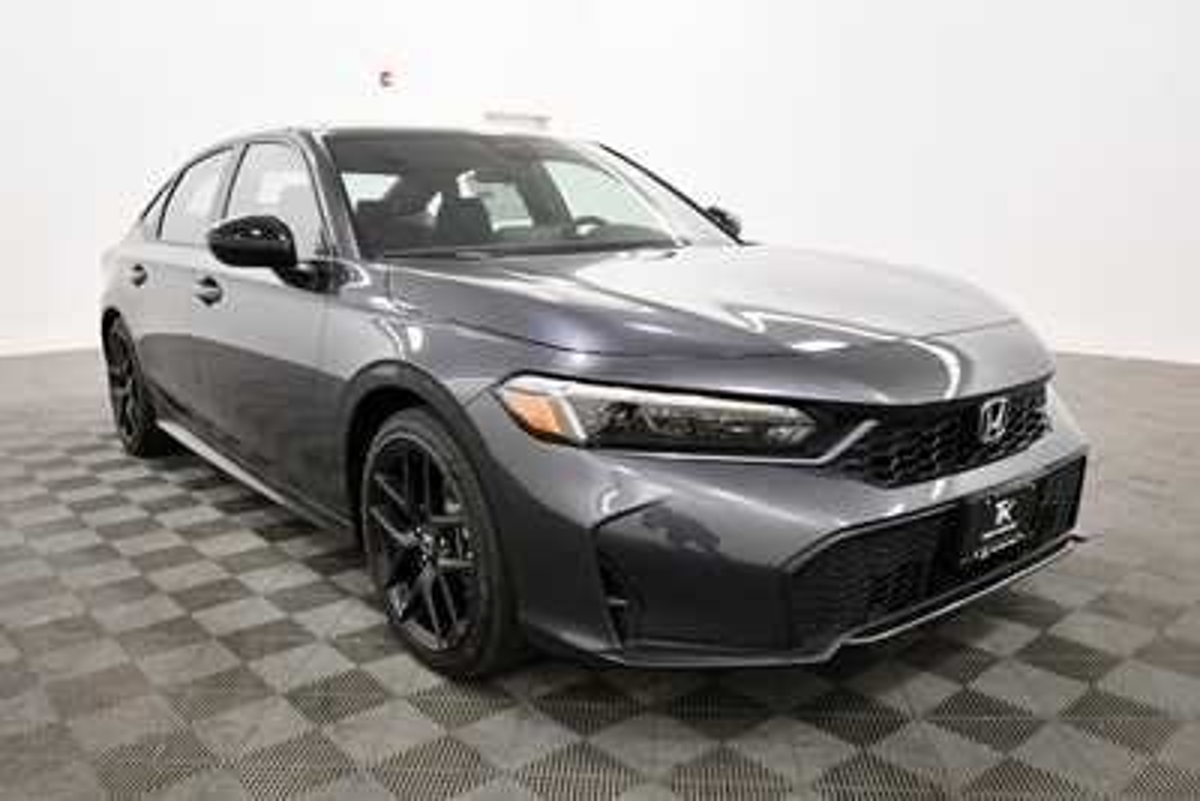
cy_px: 400
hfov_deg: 65.5
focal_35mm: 28
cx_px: 600
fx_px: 934
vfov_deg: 46.4
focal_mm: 19
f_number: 5.6
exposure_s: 1/125
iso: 1600
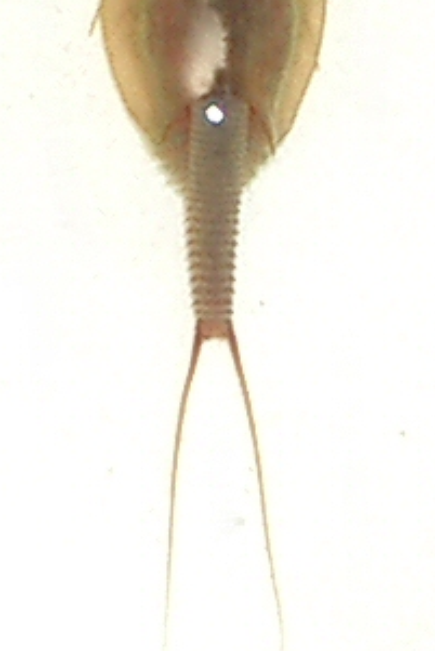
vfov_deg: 34.1
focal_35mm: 58
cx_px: 219
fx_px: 1050
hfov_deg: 23.4
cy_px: 208
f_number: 2.6
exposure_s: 1/40
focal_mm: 5.8
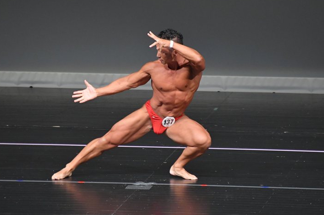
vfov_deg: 2.8
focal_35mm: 495
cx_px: 164
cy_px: 97
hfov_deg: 4.2
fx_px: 4452
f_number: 5.6
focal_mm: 300
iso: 4000
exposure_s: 1/400
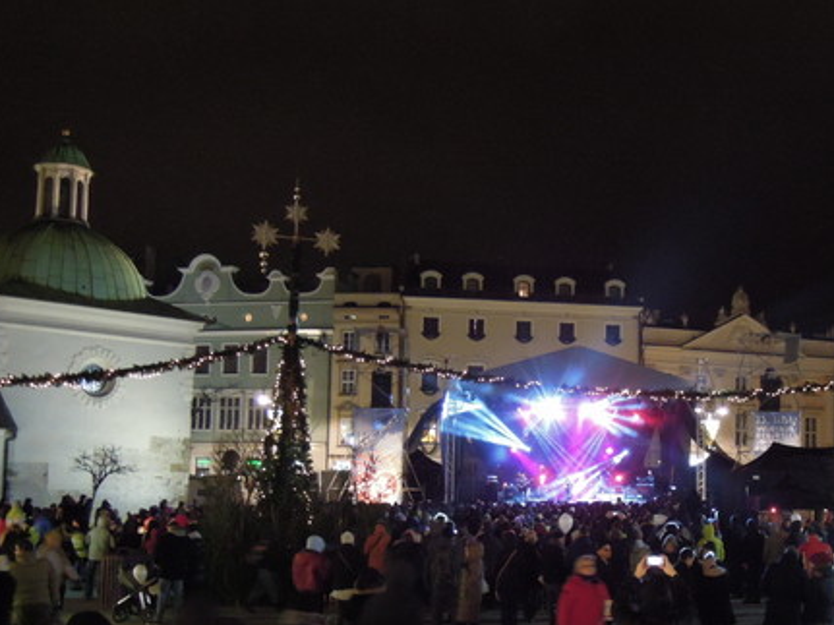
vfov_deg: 31.3
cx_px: 575
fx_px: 1108
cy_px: 399
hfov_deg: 40.6
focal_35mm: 46
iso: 800
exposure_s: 1/8
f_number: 2.4
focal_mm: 5.5
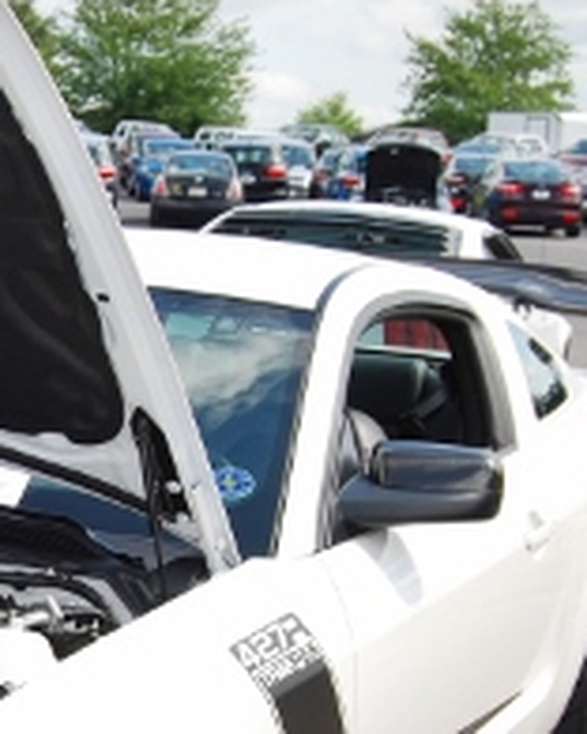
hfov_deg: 14.0
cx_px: -120
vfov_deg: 17.9
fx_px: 2314
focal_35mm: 107
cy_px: 583
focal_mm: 23
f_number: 8
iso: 100
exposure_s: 1/200
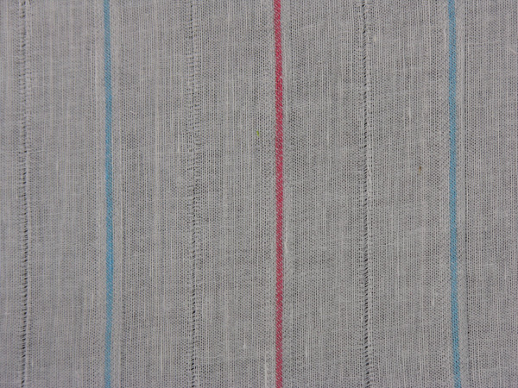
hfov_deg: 10.3
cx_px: 259
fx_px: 2873
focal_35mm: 192
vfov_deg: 7.7
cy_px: 194
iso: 50
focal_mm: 49
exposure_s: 1/30
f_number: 4.1
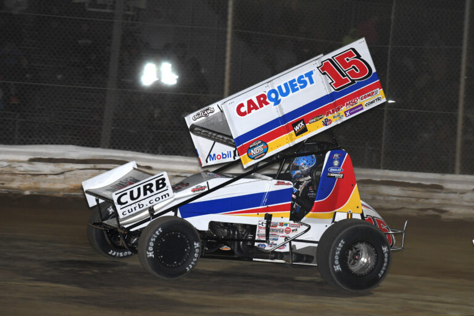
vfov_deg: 6.8
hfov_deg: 10.2
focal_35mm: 201
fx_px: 2646
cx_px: 237
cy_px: 158
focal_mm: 200
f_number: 10
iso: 1600
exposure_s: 1/320
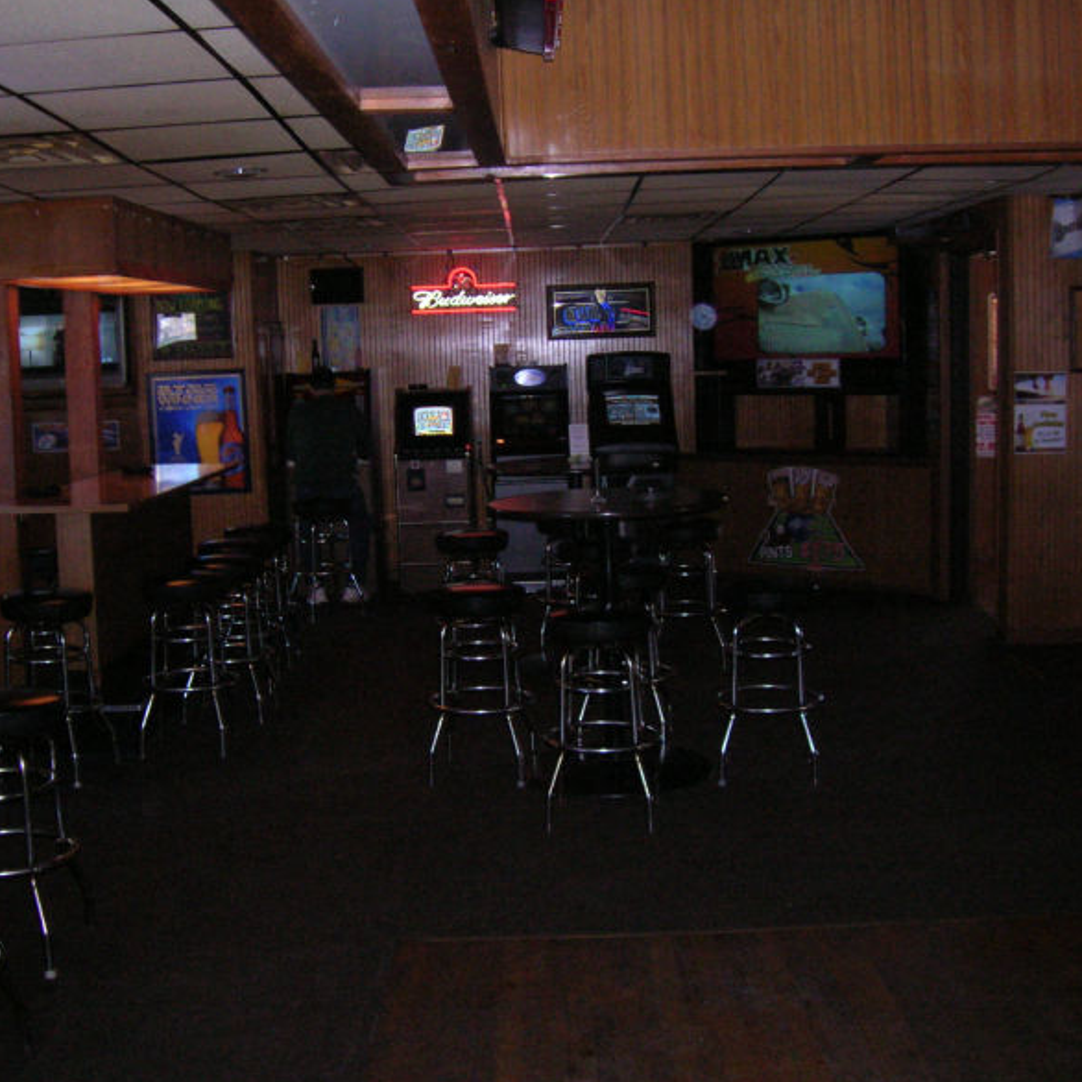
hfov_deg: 40.9
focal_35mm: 41
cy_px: 535
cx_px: 511
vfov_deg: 40.9
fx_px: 1450
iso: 200
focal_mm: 5.7
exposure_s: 1/60.1
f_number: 2.9
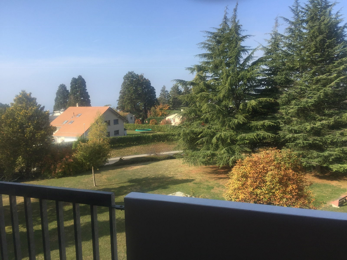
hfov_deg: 61.7
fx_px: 291
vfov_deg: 48.2
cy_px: 130
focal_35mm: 29
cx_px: 174
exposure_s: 1/1522
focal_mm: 4.15
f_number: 2.2
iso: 32
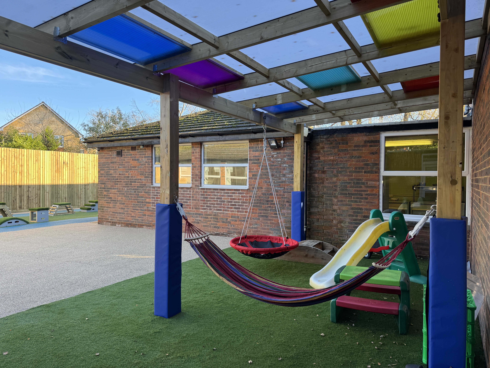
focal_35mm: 24
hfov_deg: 71.6
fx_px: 340
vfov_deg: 56.8
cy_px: 184
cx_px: 245
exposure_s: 1/233
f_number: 1.78
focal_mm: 6.76
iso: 64
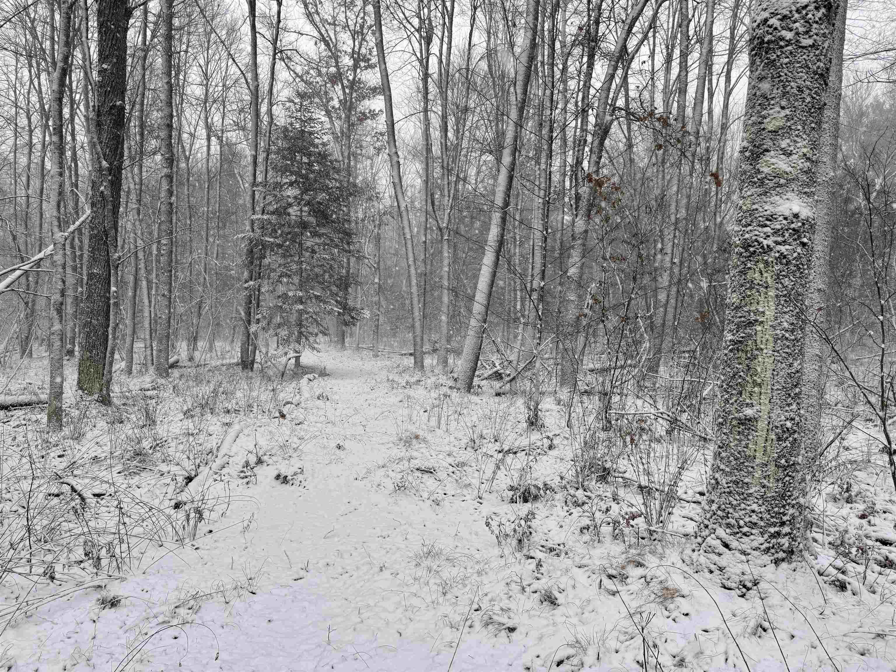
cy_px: 336
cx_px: 448
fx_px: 621
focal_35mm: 24
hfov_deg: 71.6
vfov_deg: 56.8
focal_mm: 6.76
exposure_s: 1/700
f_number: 1.78
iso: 80
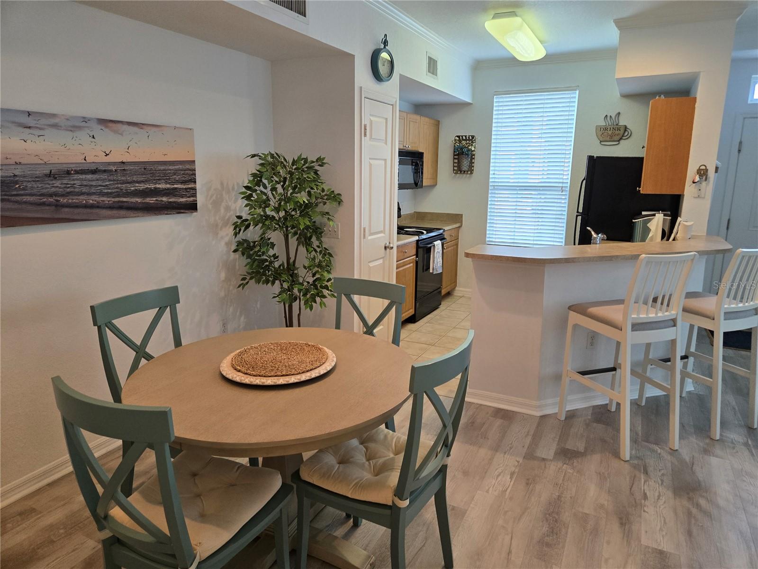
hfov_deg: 73.9
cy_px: 284
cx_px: 379
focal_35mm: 23
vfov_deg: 58.9
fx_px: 504
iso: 160
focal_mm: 5.4
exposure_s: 1/120
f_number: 1.8
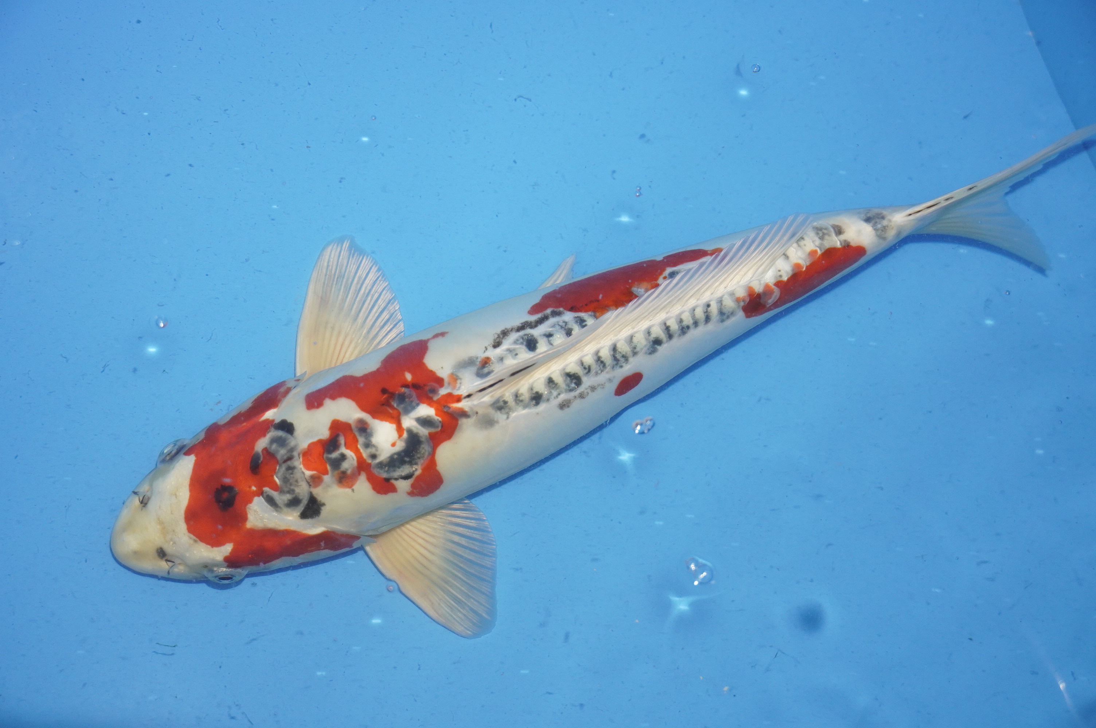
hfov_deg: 36.0
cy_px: 364
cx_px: 548
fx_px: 1688
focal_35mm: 56
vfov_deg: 24.4
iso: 1000
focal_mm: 37
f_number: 4.5
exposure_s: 1/160
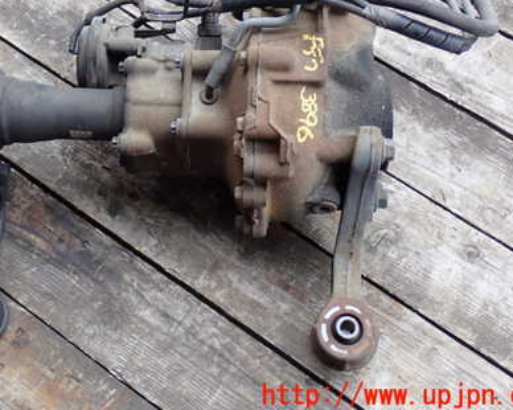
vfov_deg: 21.4
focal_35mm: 71
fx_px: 1077
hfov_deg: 26.6
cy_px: 115
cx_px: 164
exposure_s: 1/100
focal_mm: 8.4
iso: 100
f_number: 3.1
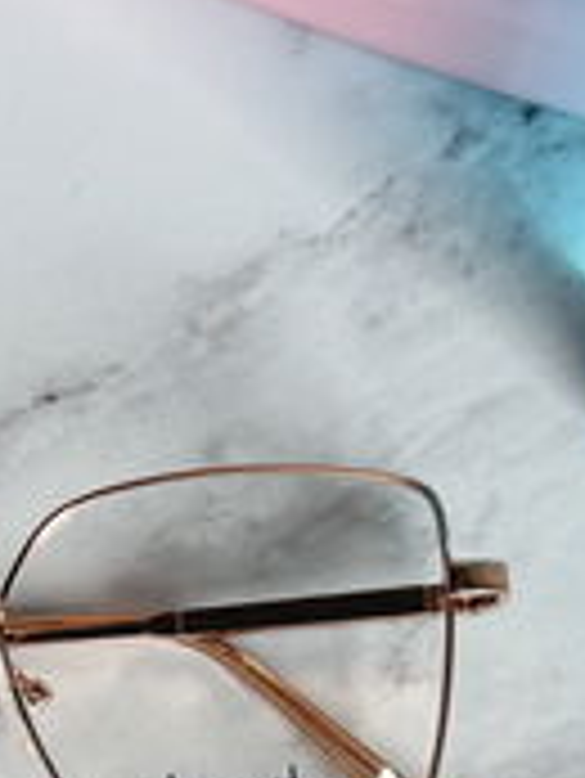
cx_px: 171
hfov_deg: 18.4
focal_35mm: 80
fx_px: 1800
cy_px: 677
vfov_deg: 23.8
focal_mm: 5.96
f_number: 1.6
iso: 40
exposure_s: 1/122
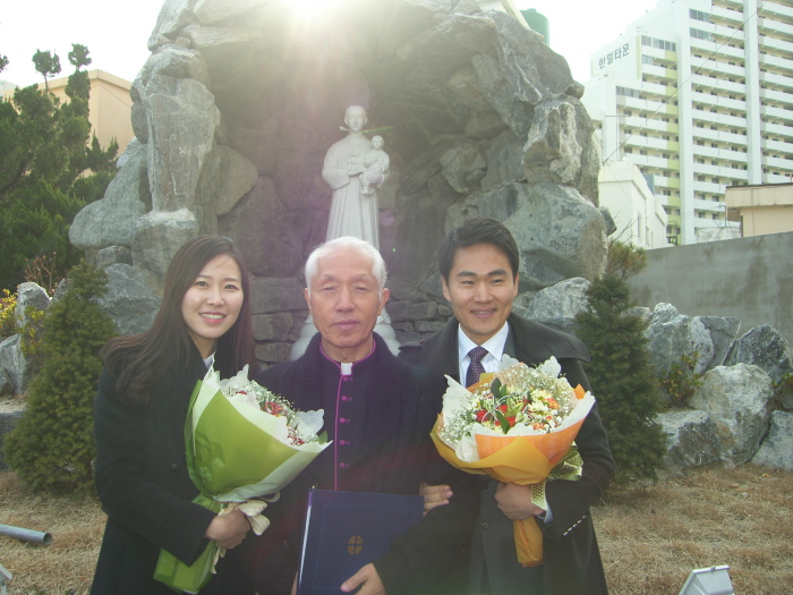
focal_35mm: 28
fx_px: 641
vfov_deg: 49.7
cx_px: 396
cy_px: 298
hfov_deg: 63.4
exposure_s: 1/500
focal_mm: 7.4
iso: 50
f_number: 2.2
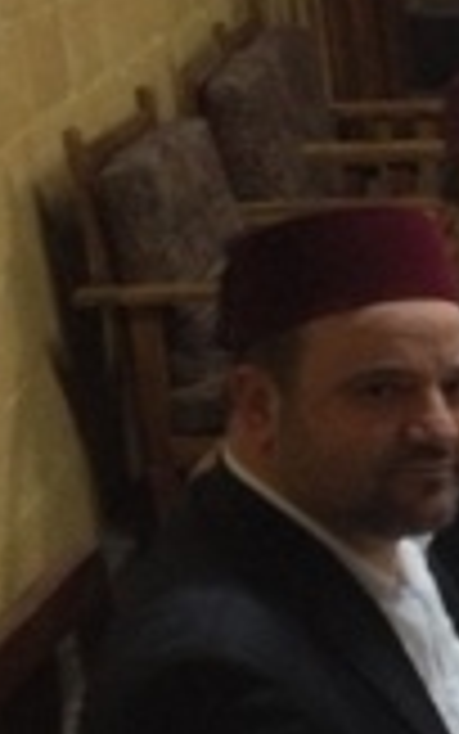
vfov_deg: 14.3
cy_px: 383
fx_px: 2920
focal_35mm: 146
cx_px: 1359
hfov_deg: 7.8
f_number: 2.4
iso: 250
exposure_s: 1/20
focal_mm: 4.28
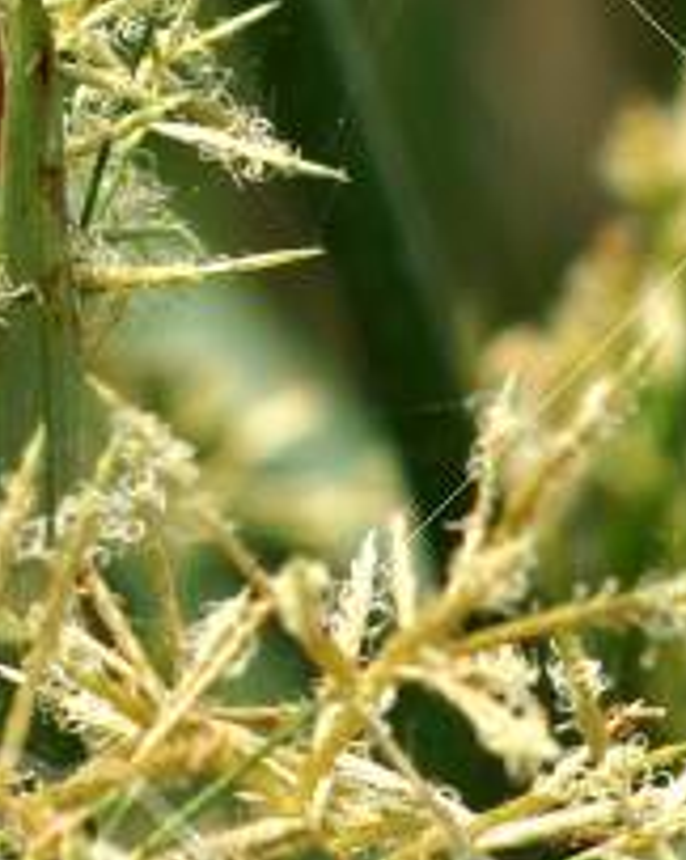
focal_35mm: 903
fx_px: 22951
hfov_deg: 1.7
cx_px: -136
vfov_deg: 2.1
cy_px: 161
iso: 100
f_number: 6.3
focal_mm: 100
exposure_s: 1/320
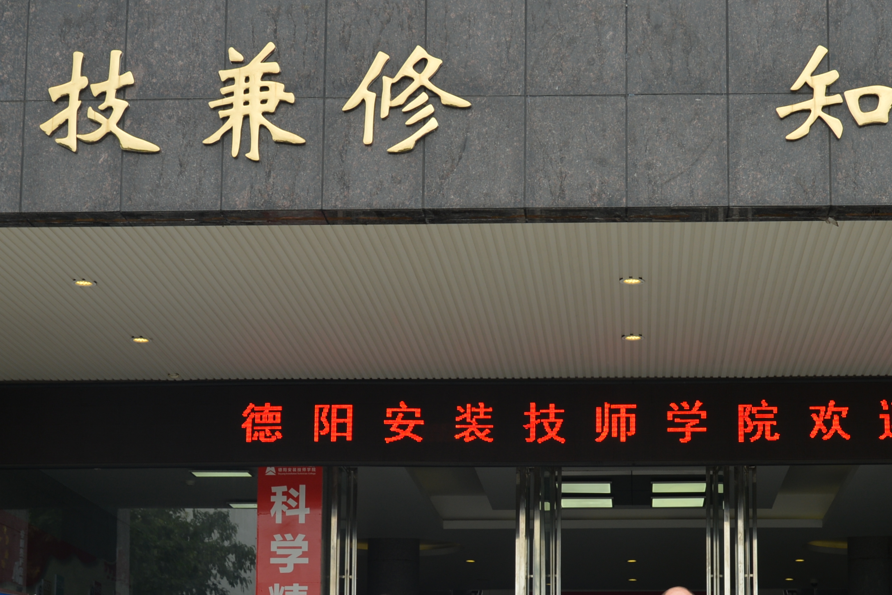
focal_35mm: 83
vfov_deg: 16.2
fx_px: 2057
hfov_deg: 24.4
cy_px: 537
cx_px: 588
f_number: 6.3
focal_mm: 40
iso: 100
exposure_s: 1/160
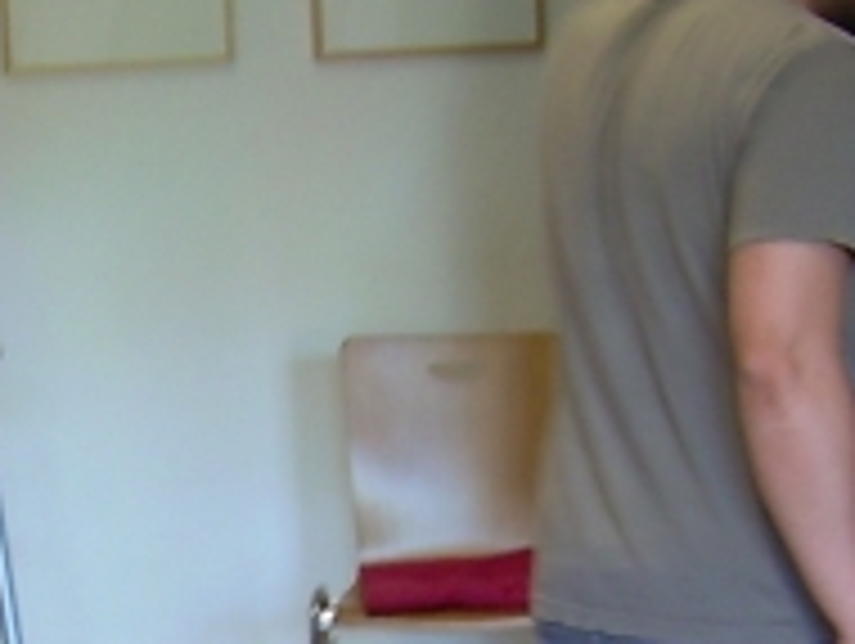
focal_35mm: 156
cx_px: -22
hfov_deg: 12.5
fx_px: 3858
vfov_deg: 9.4
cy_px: 777
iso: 50
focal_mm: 6.3
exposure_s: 1/8.7
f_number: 2.8
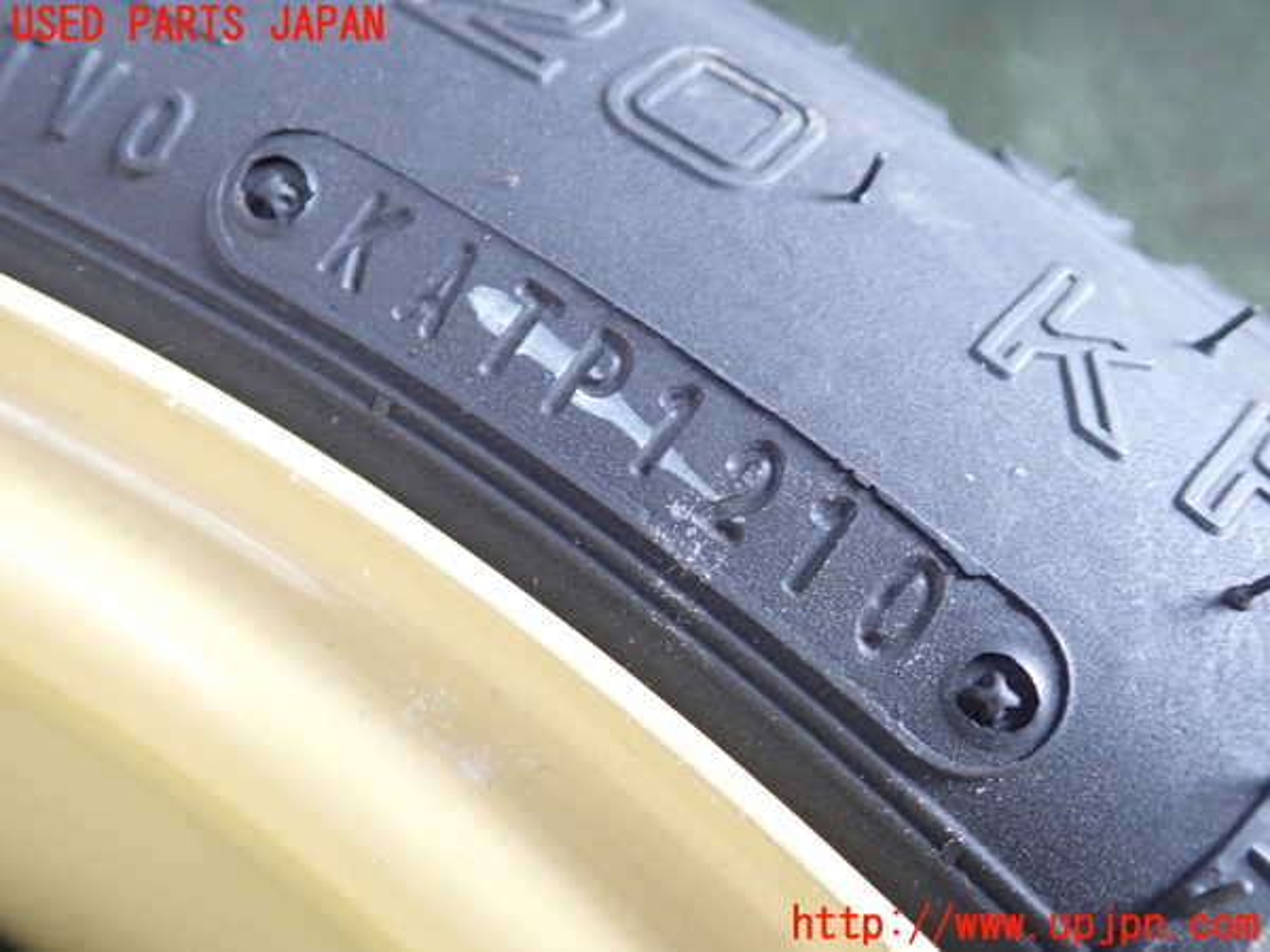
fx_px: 1101
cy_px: 476
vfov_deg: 46.8
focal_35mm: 30
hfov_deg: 60.0
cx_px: 635
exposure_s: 1/40
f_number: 2.3
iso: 200
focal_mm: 5.4
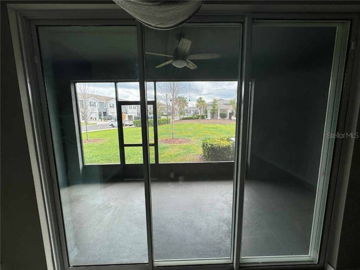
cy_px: 135
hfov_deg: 102.1
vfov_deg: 85.7
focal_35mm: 14
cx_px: 180
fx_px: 146
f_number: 2.2
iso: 40
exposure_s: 1/117
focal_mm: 2.22
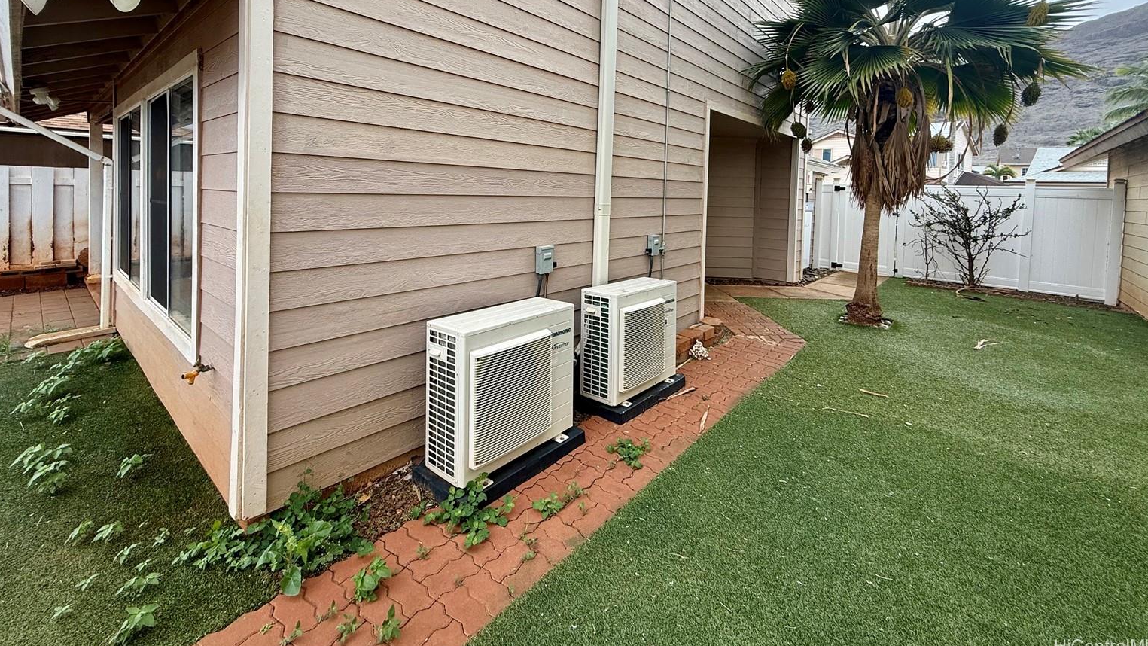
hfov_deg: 99.4
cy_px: 202
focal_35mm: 16
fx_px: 487
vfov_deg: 64.9
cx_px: 563
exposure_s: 1/458
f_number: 2.2
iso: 50
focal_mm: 2.22
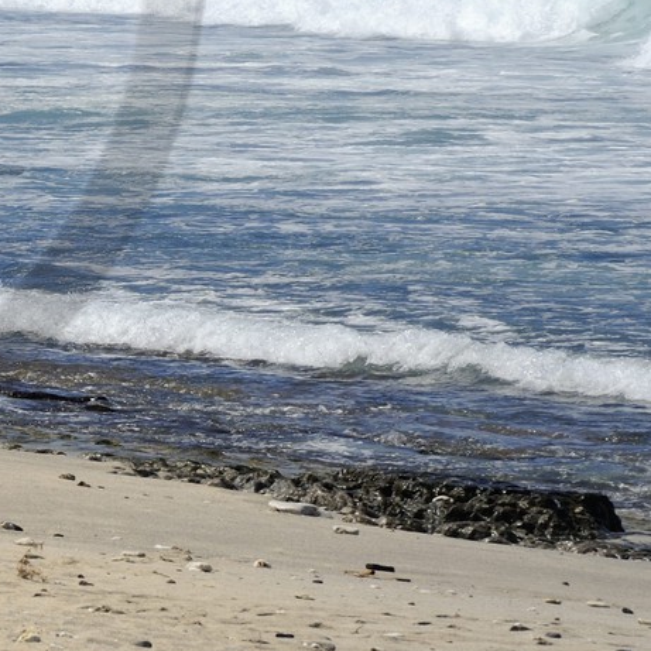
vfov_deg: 3.0
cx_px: -384
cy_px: -54
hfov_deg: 3.0
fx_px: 12532
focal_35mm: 589
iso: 200
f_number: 16
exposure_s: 1/250
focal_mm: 200
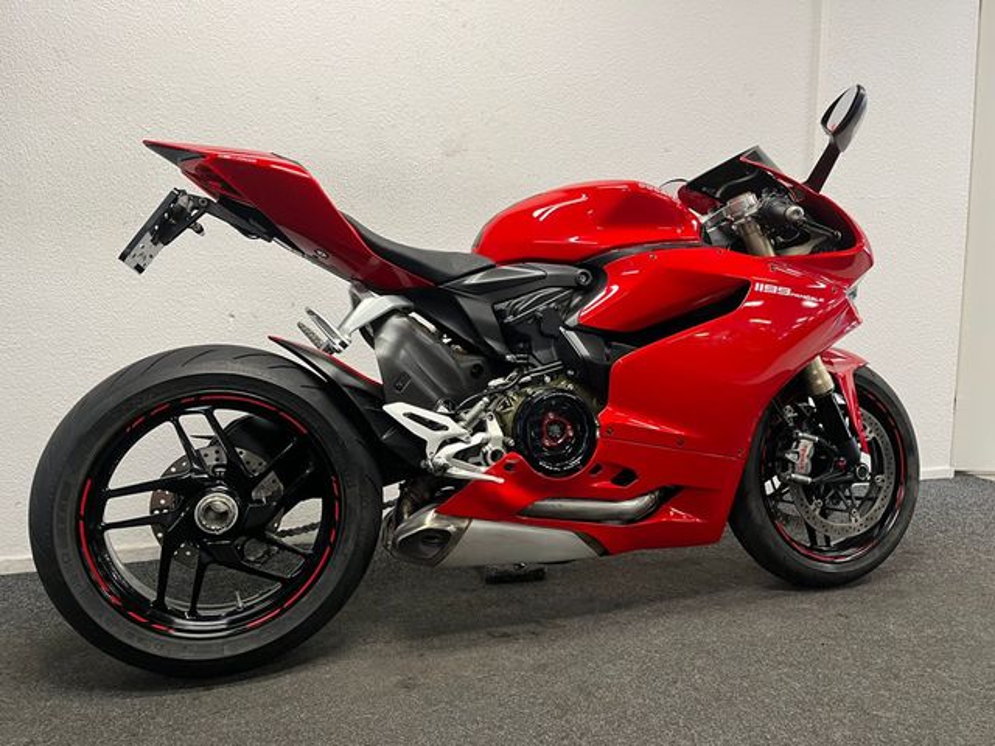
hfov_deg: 67.3
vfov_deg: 53.1
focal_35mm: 26
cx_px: 498
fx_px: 747
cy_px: 373
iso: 100
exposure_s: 1/50
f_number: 1.6
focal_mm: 5.1
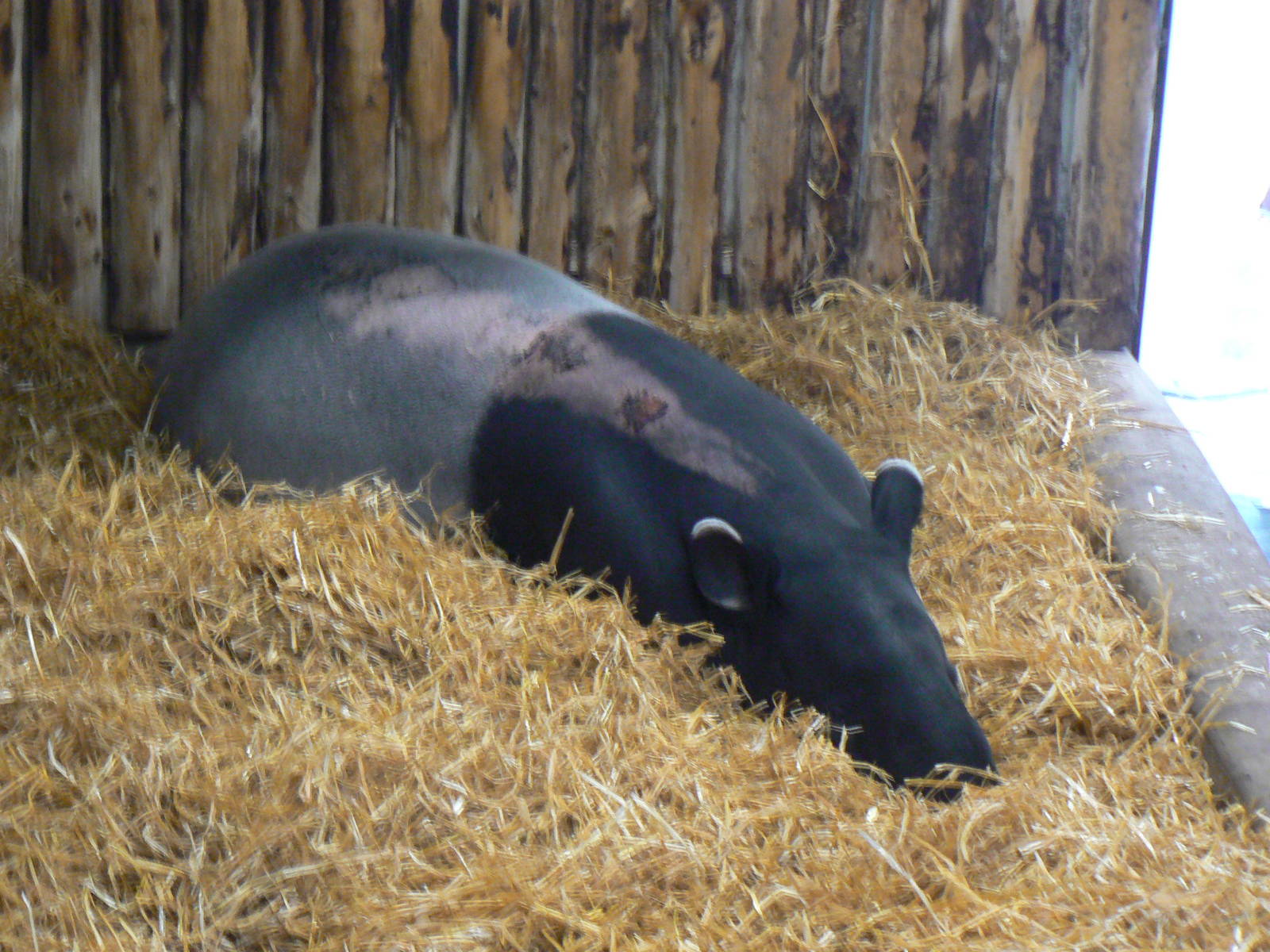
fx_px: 3412
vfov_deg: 15.9
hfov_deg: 21.1
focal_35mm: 93
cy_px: 476
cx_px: 635
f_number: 3.2
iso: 200
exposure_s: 1/8
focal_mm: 15.5
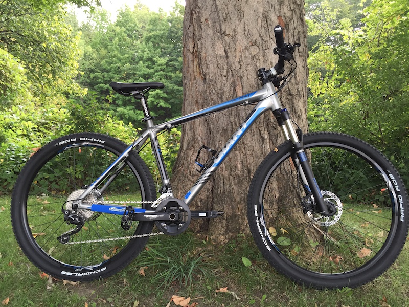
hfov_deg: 61.7
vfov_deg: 48.2
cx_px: 204
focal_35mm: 29
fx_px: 343
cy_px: 154
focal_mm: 4.15
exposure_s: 1/120
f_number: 2.2
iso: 50
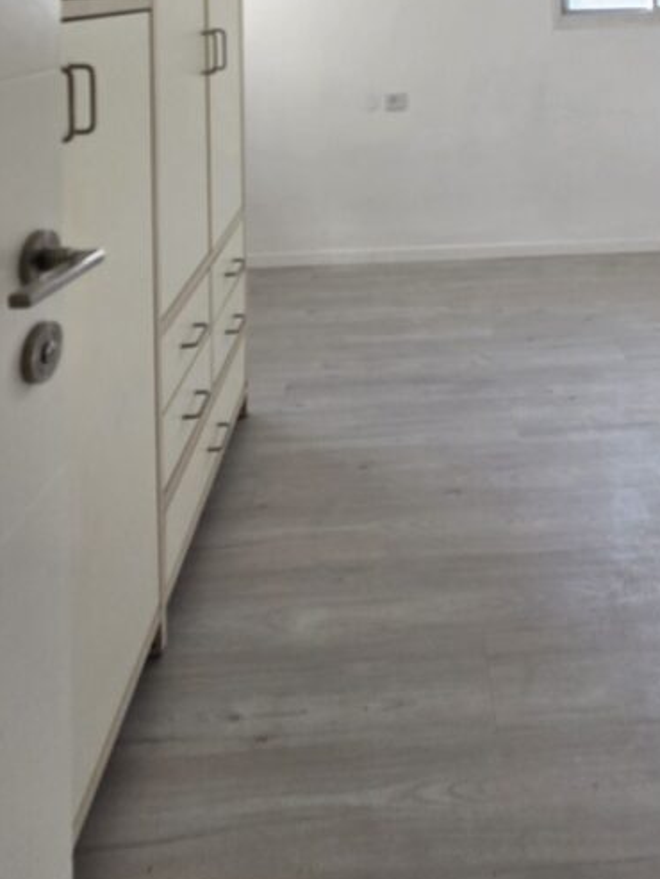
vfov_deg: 50.9
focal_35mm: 27
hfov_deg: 50.2
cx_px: 453
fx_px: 686
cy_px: -21
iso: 50
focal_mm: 2.2
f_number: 2.2
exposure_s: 1/122
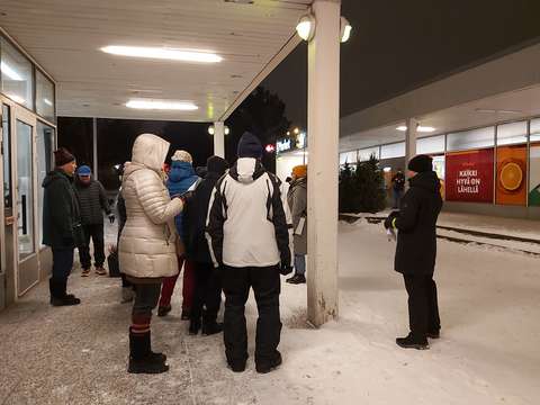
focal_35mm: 26
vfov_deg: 53.1
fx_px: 406
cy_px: 202
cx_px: 270
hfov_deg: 67.3
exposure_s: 1/33
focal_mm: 3.92
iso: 250
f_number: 1.7
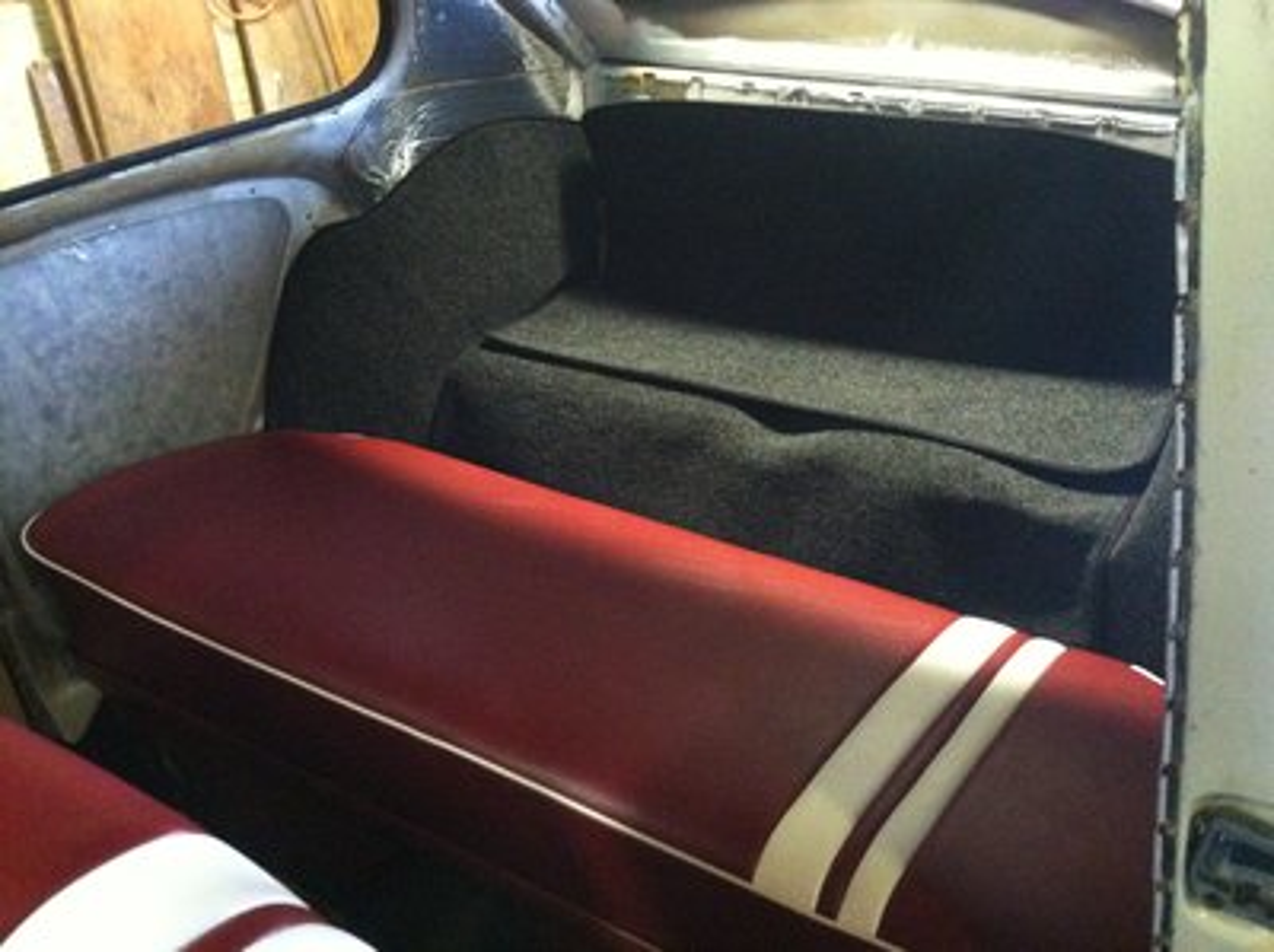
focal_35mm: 35
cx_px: 637
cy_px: 476
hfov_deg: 52.7
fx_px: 1287
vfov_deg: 40.6
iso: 1000
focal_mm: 3.85
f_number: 2.8
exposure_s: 1/15
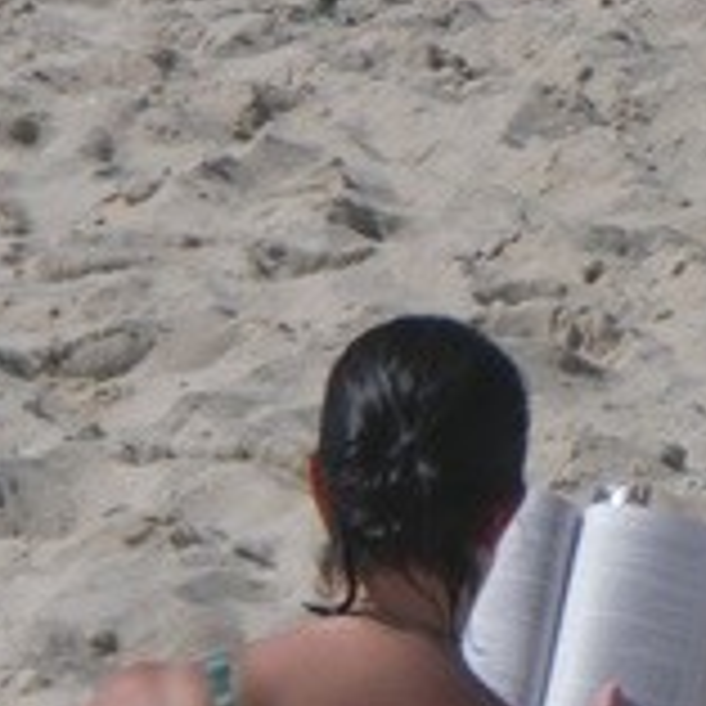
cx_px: 126
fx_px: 50302
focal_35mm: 2180
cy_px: 726
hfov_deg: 0.8
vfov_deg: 0.8
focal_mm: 129
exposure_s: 1/500
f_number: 7.1
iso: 80
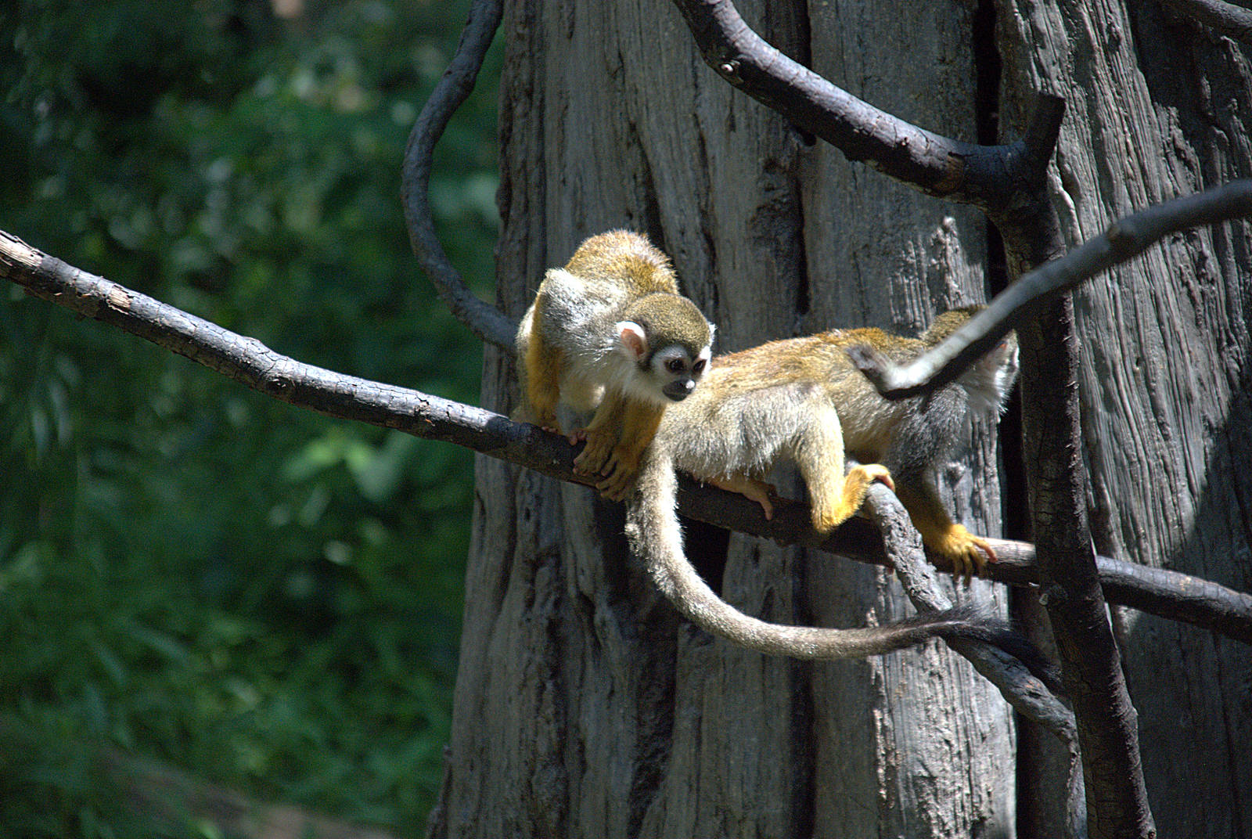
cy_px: 420
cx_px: 626
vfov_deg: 4.6
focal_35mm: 300
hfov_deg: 6.9
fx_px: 10449
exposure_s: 1/500
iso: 800
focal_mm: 200
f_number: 6.3
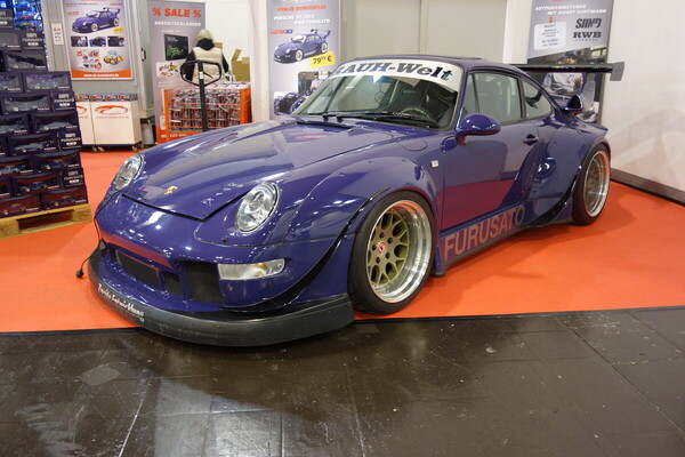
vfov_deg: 45.0
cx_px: 342
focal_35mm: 29
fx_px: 552
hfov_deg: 63.7
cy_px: 228
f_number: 2
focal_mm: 10.91
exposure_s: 1/30
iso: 200
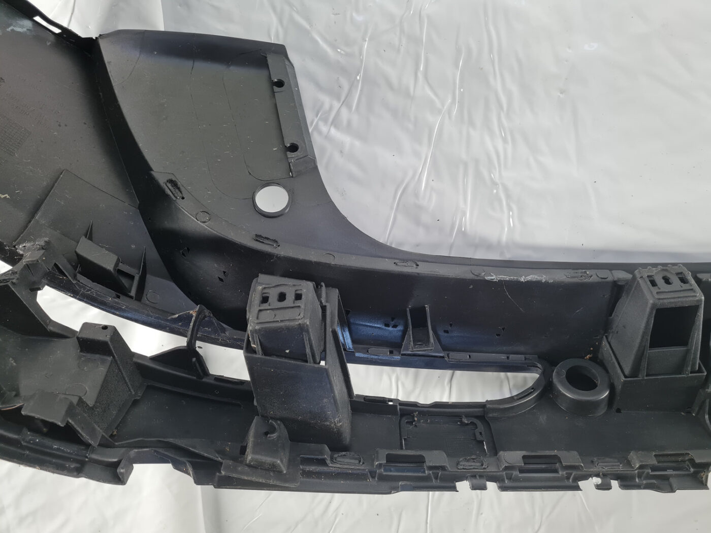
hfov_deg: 67.3
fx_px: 534
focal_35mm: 26
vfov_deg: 53.1
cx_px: 356
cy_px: 266
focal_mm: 5.4
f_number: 1.8
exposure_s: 1/50
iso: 200
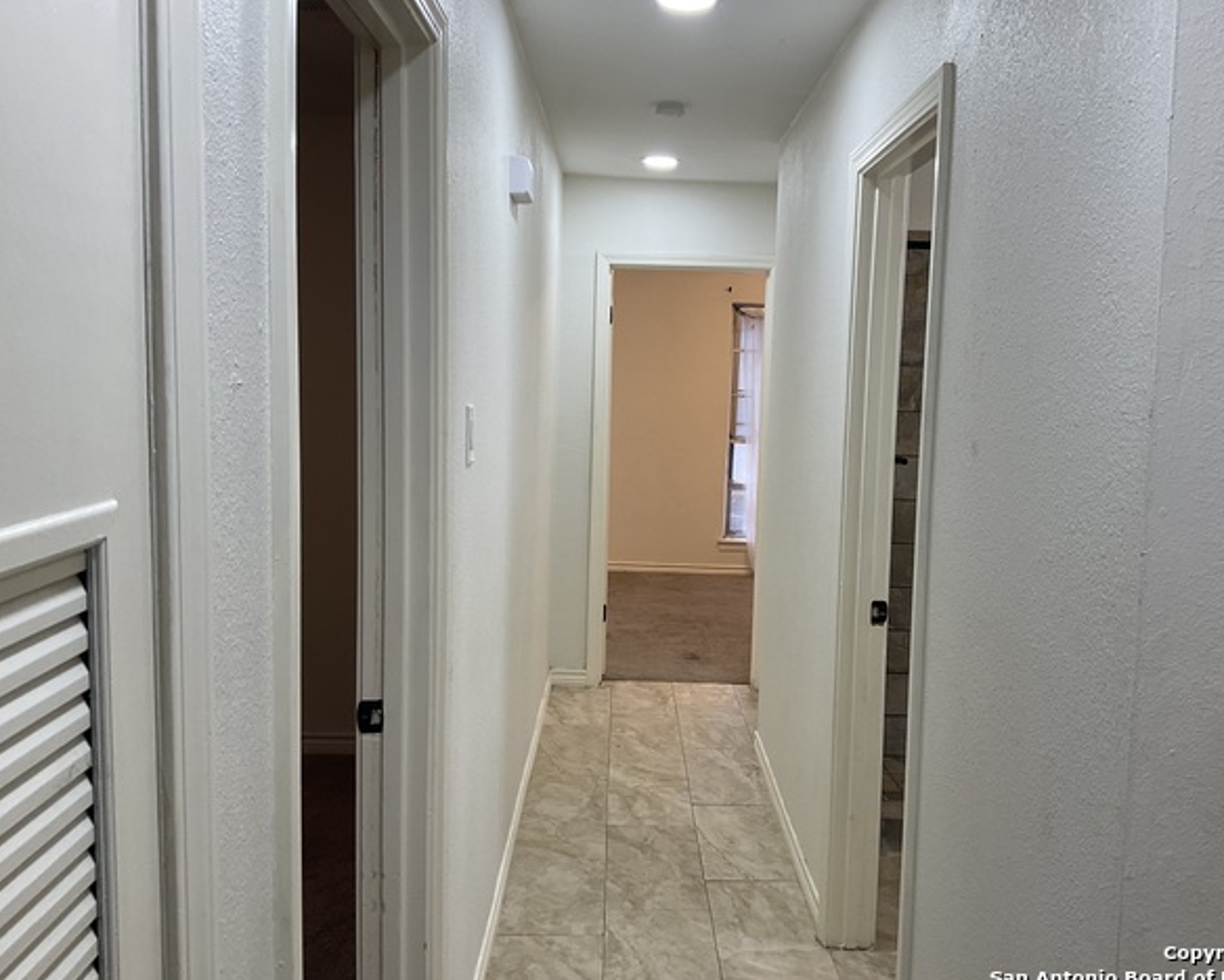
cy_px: 488
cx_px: 660
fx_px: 1124
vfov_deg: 47.2
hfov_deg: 57.1
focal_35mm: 31
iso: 40
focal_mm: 3
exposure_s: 1/60
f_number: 1.8
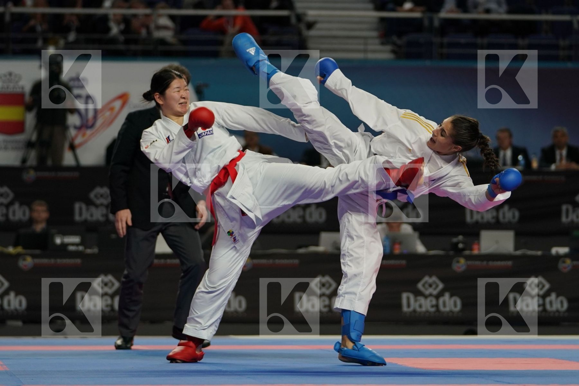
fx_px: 2766
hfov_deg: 11.9
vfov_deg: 8.0
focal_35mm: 172
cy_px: 193
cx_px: 290
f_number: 2.8
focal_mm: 115
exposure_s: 1/1000
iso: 800
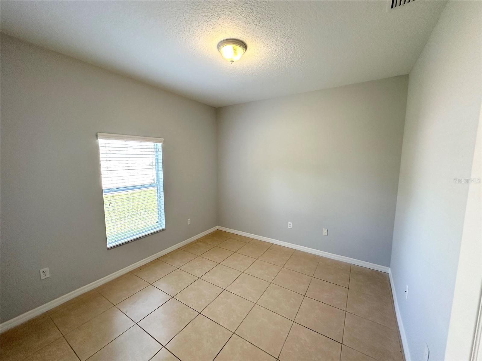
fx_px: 195
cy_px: 180
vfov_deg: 85.7
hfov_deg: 102.1
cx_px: 241
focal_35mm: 14
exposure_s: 1/120
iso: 125
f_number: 2.2
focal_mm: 2.22
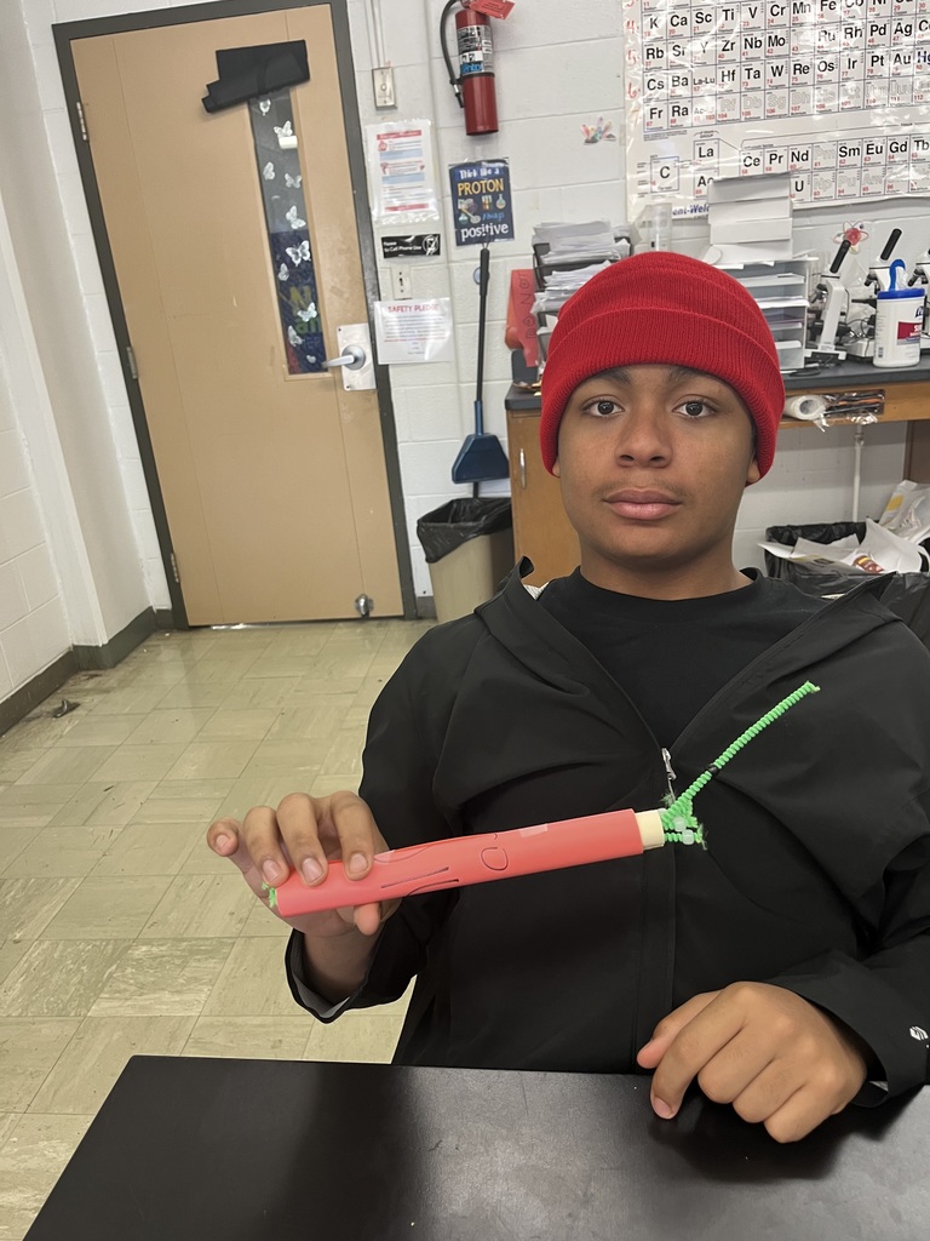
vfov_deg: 67.3
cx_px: 465
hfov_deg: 53.1
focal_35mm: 26
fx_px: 931
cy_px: 620
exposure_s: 1/60
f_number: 1.6
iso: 160
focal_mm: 5.1
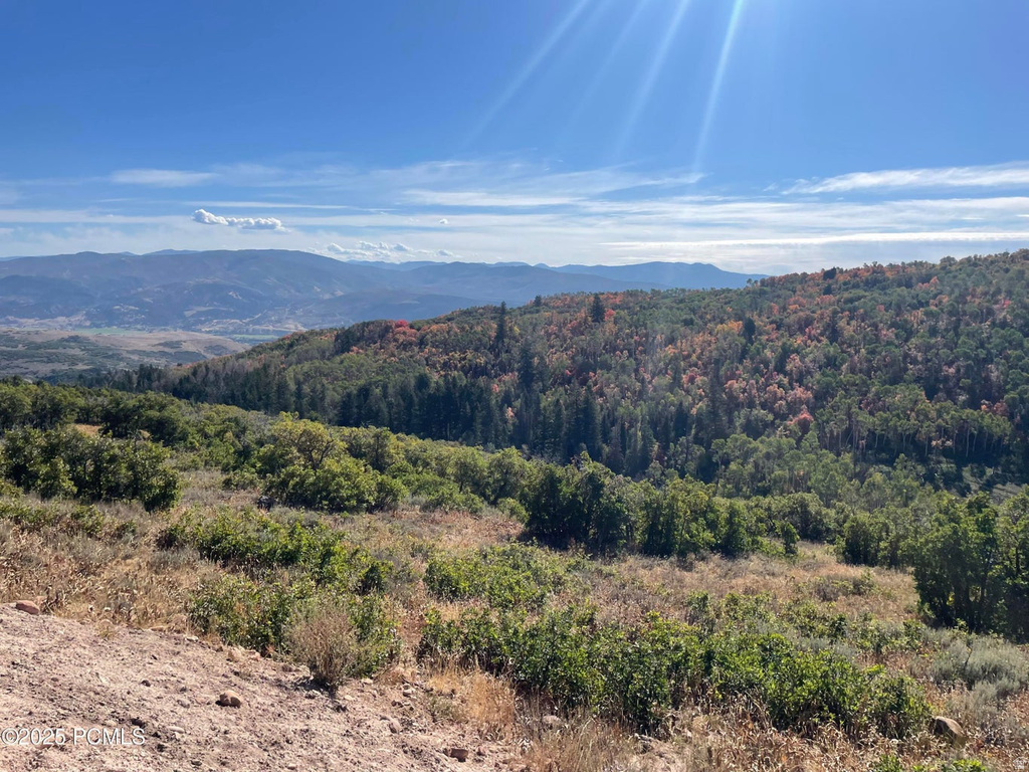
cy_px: 386
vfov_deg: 53.1
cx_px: 514
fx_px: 773
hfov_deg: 67.3
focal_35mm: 26
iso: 32
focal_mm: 4.2
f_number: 1.6
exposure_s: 1/6897
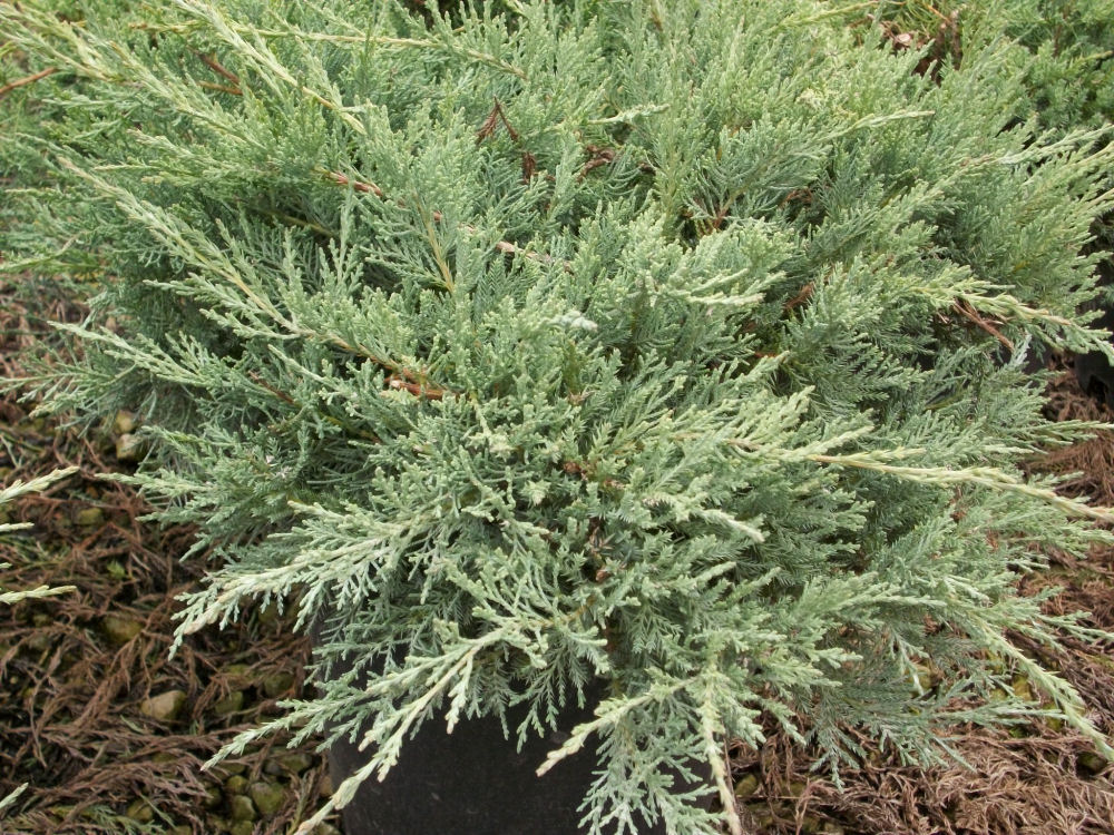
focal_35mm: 44
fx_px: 1416
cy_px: 418
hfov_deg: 42.9
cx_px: 557
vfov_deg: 32.9
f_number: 3.5
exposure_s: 1/500
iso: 213
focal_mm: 7.8
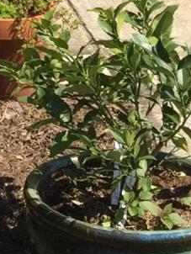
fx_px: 1411
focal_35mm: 192
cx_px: -238
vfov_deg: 8.9
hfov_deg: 7.3
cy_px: -437
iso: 32
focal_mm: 4.15
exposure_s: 1/1236
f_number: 2.2
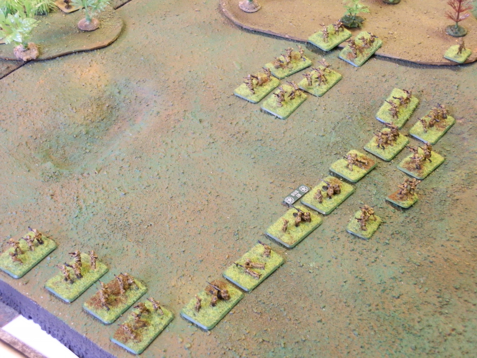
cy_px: 179
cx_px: 238
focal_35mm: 61
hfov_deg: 31.7
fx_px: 841
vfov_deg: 24.0
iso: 320
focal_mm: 10.99
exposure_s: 1/8
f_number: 3.7
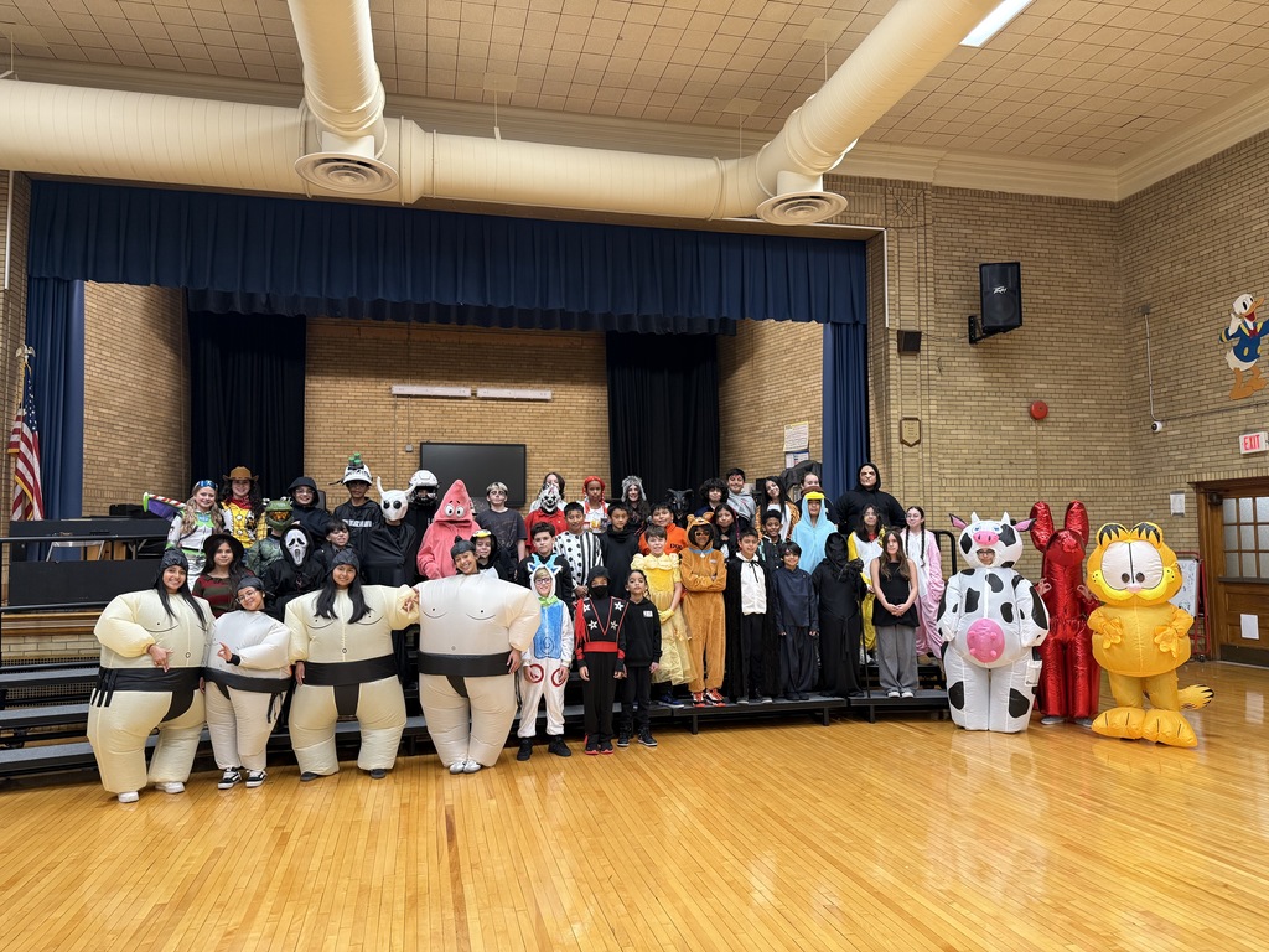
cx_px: 634
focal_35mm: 24
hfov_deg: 71.6
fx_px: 880
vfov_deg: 56.8
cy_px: 476
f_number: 1.78
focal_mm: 6.76
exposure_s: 1/60
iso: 200
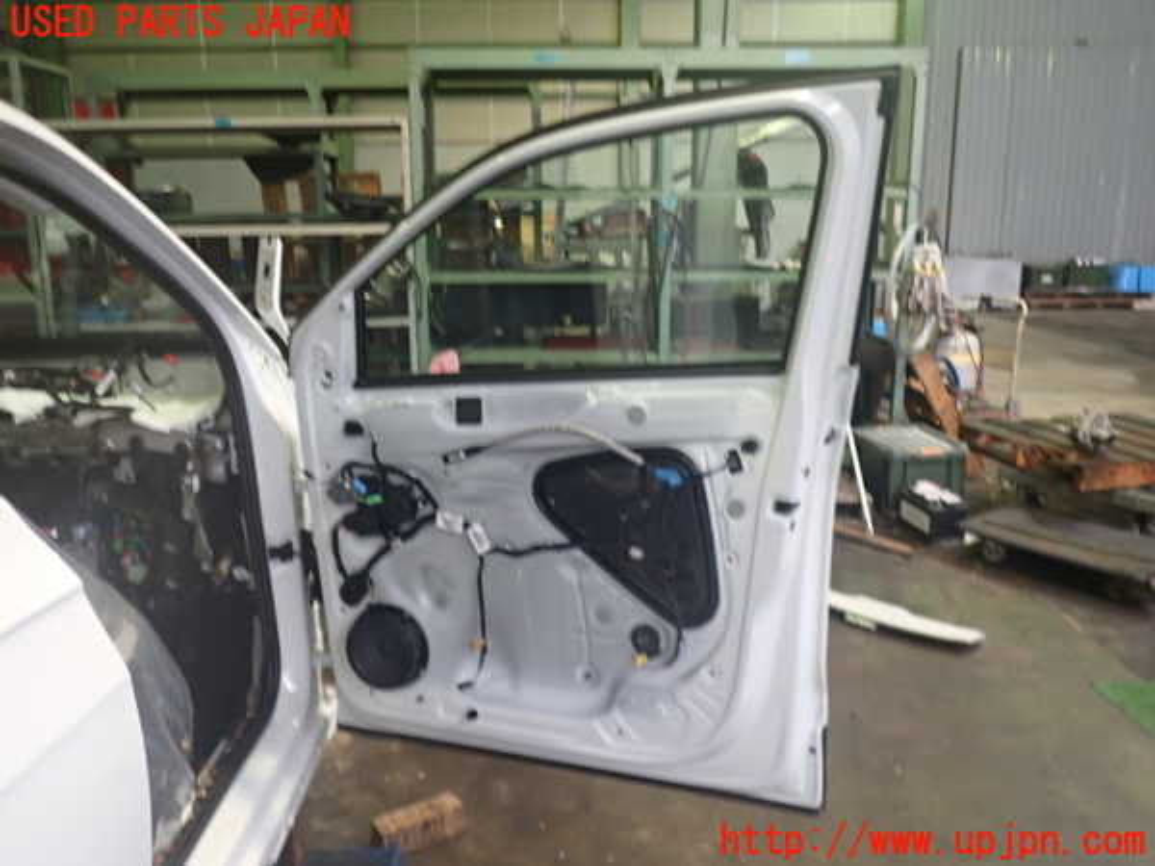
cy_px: 433
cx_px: 578
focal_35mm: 30
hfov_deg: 60.0
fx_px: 1001
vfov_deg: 46.8
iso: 320
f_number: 2.3
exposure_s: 1/30
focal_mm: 5.4
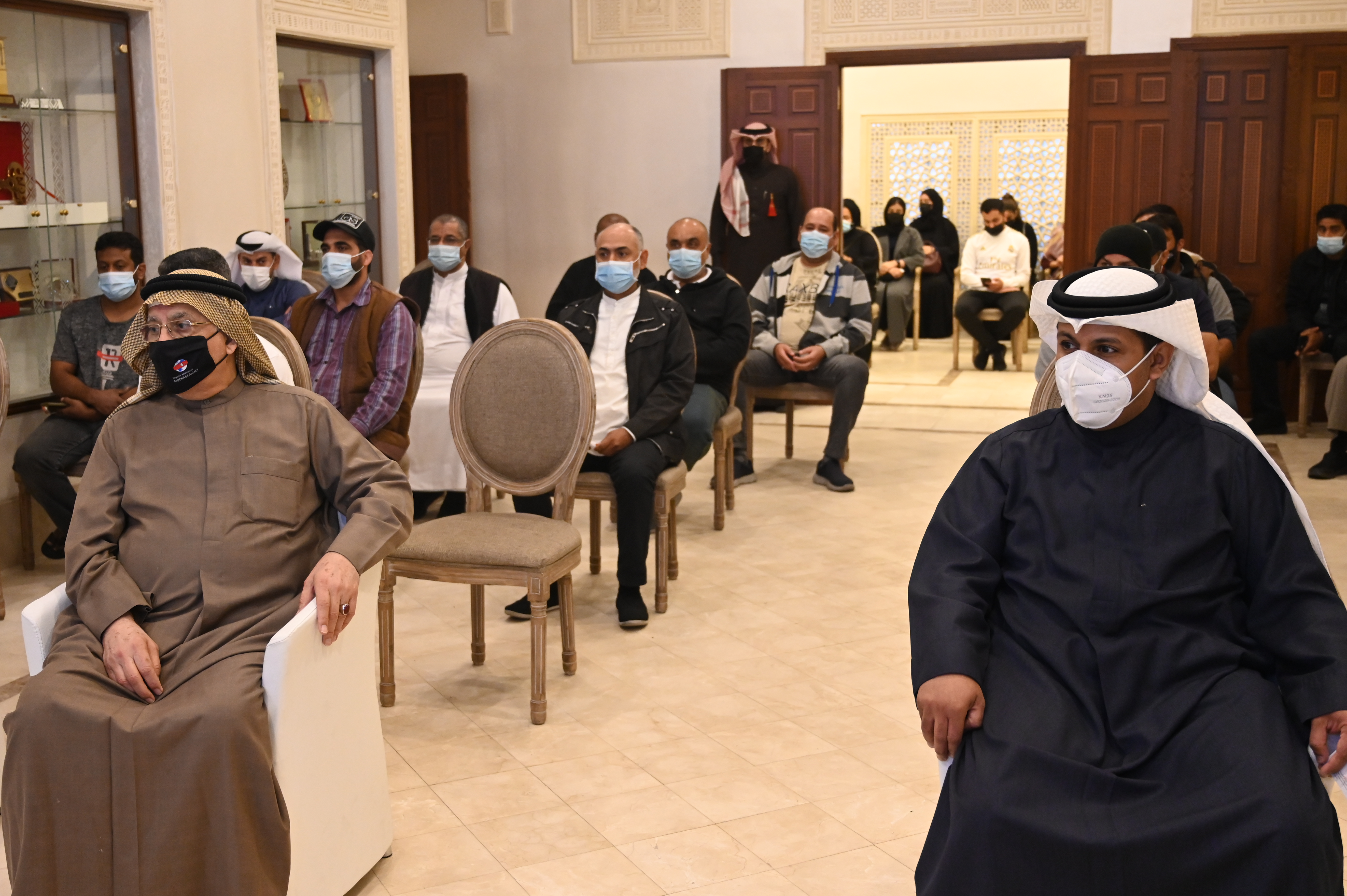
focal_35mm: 40
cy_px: 426
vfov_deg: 33.4
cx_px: 620
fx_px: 1496
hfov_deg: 48.4
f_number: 4
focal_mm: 35
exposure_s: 1/125
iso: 3200
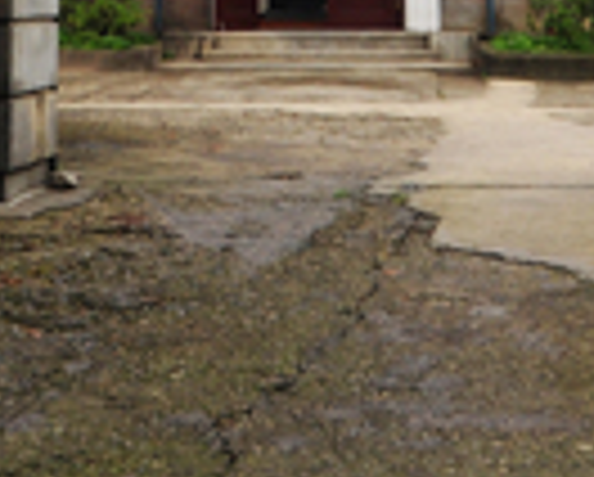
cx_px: 320
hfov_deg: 17.9
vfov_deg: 13.0
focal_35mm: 107
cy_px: -382
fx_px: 1884
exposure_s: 1/160
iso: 200
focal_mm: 16
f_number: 6.3
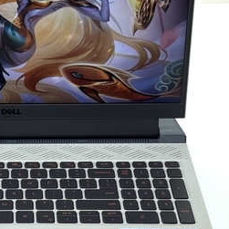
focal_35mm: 135
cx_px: 5
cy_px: 99
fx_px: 1010
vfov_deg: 12.9
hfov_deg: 12.8
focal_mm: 6.76
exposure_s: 1/134
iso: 50
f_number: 1.78
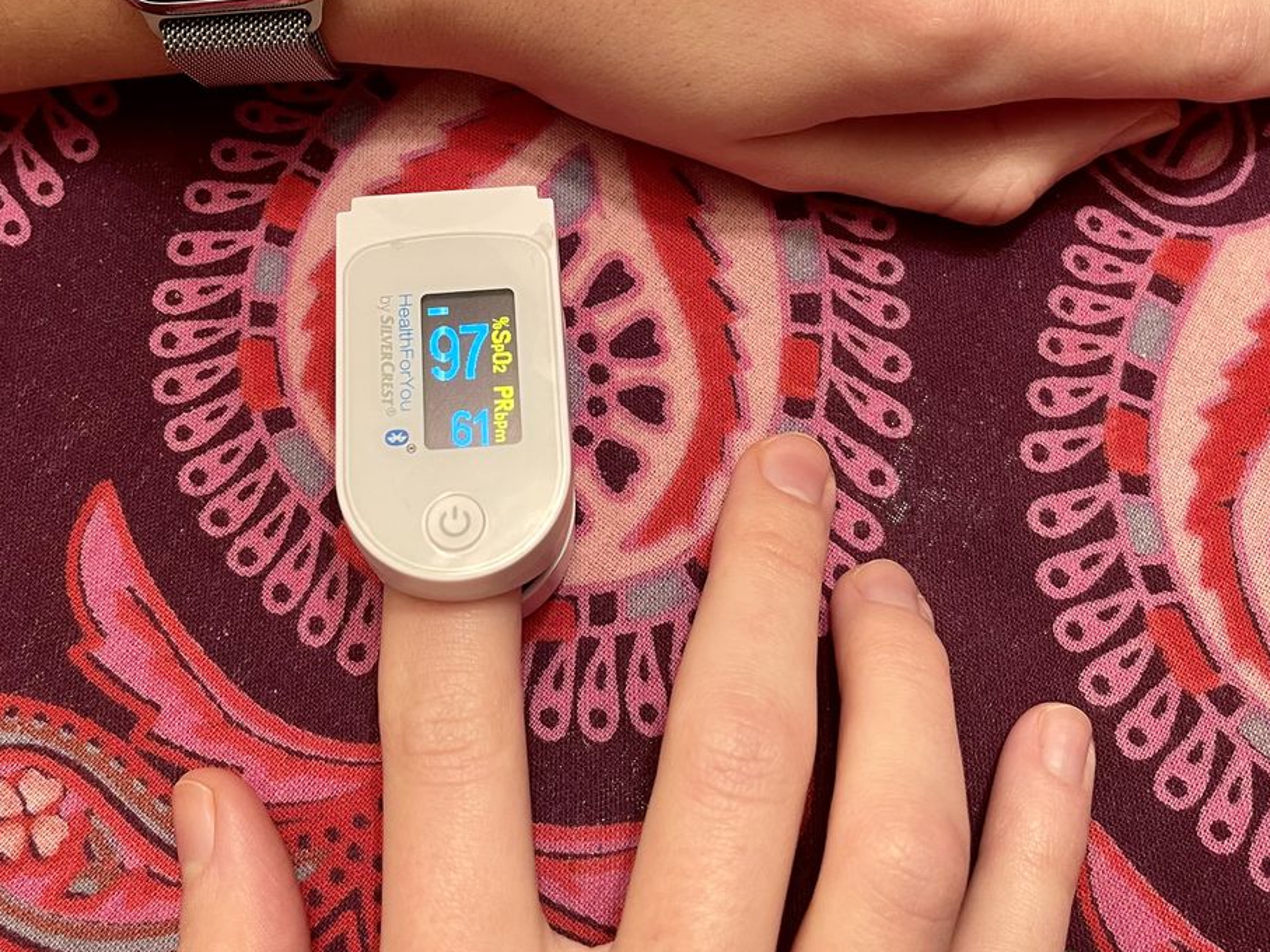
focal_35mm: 43
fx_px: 1577
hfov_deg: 43.8
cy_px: 288
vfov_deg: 33.2
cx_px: 554
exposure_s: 1/50
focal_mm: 5.1
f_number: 1.6
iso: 100
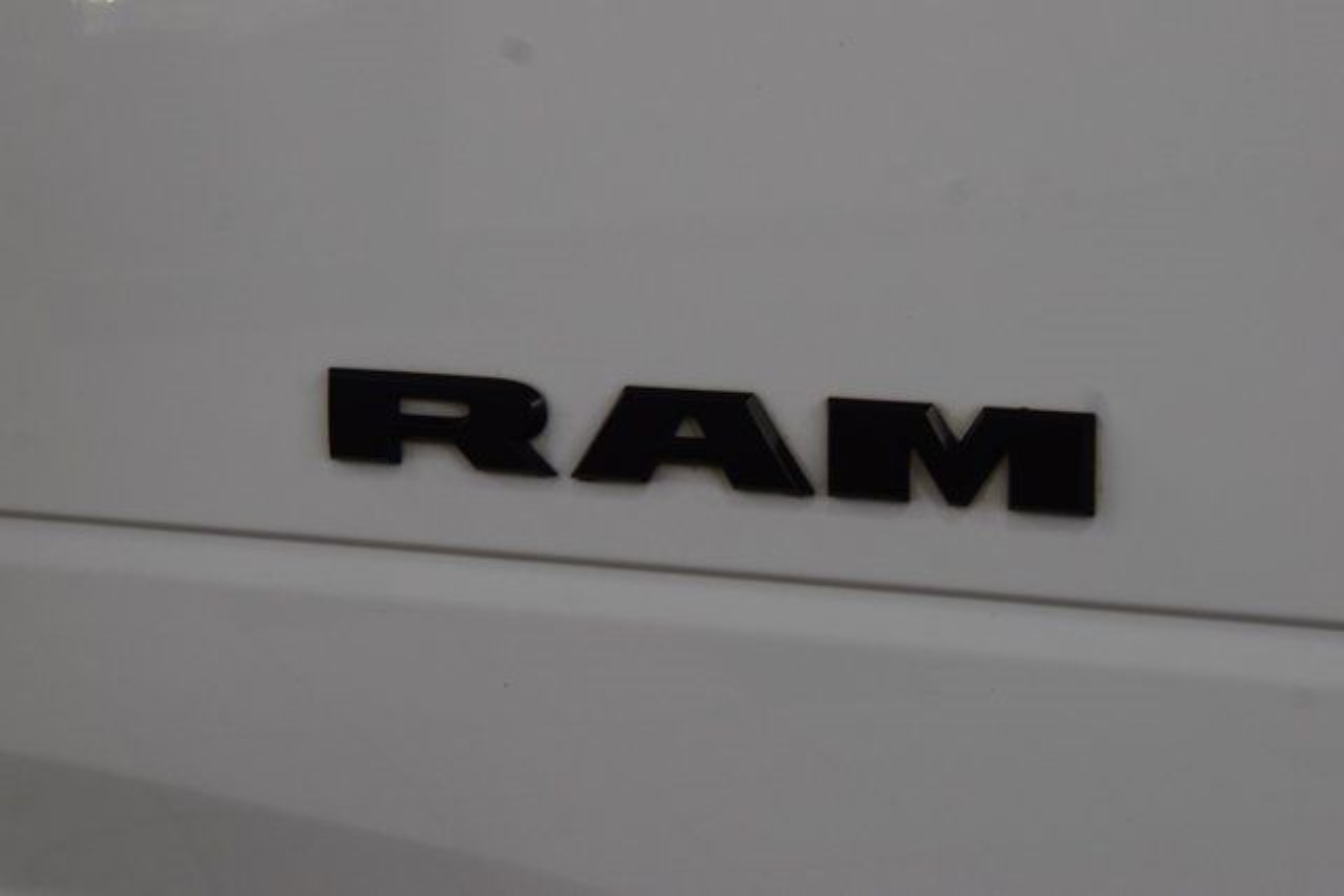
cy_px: 448
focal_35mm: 78
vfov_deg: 17.5
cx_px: 672
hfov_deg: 26.0
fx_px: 2912
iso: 1000
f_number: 8
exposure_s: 1/60
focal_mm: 52
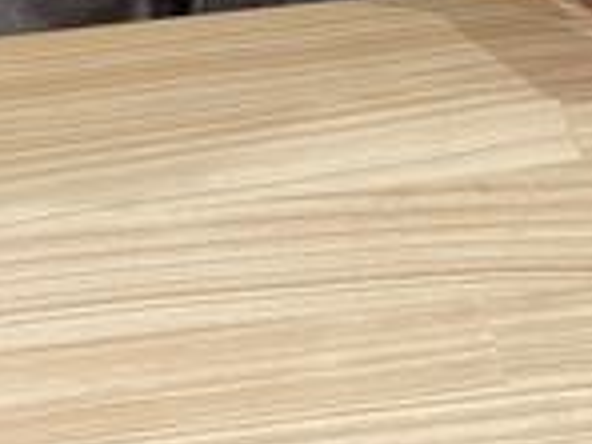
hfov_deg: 15.6
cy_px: -312
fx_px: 2155
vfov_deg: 11.1
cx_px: 288
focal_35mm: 126
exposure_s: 1/50
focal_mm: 3.3
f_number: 2.4
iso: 50
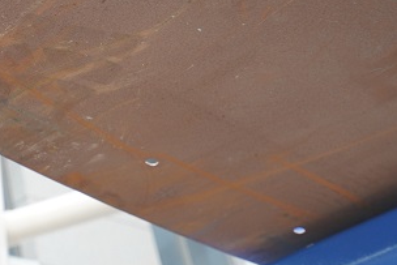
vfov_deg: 14.5
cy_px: -23
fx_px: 1015
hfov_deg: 21.5
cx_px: 16
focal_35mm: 92
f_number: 8
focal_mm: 35
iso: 250
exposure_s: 1/45
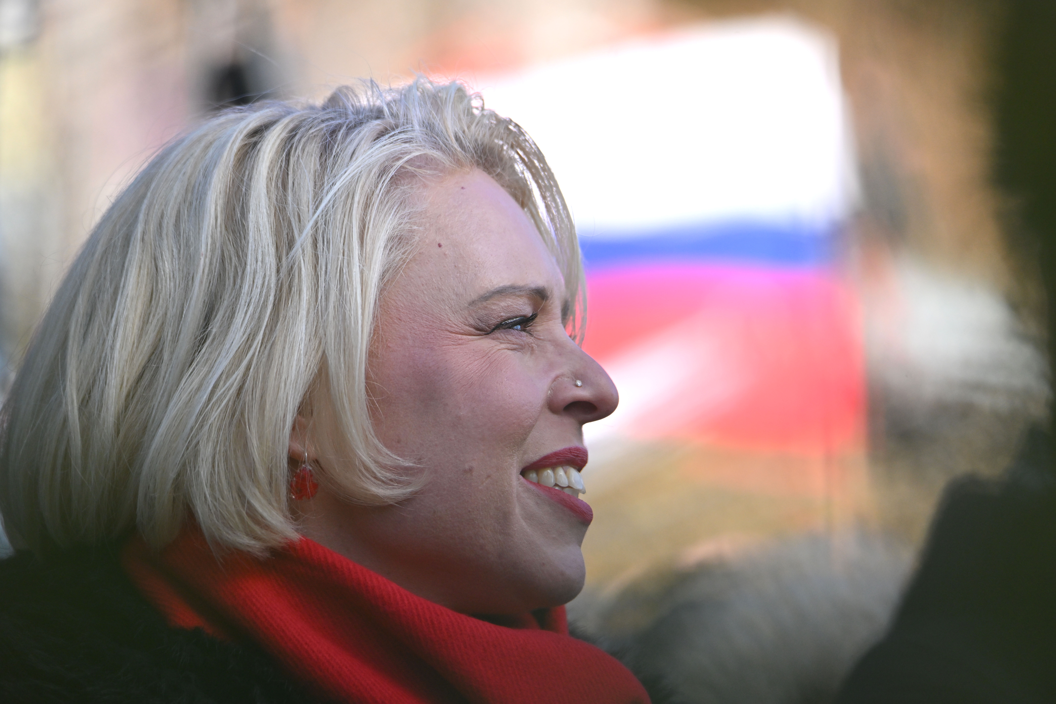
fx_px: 11146
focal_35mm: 380
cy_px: 352
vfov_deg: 3.6
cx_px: 528
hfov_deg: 5.4
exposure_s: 1/1600
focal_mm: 380
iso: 1000
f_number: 6
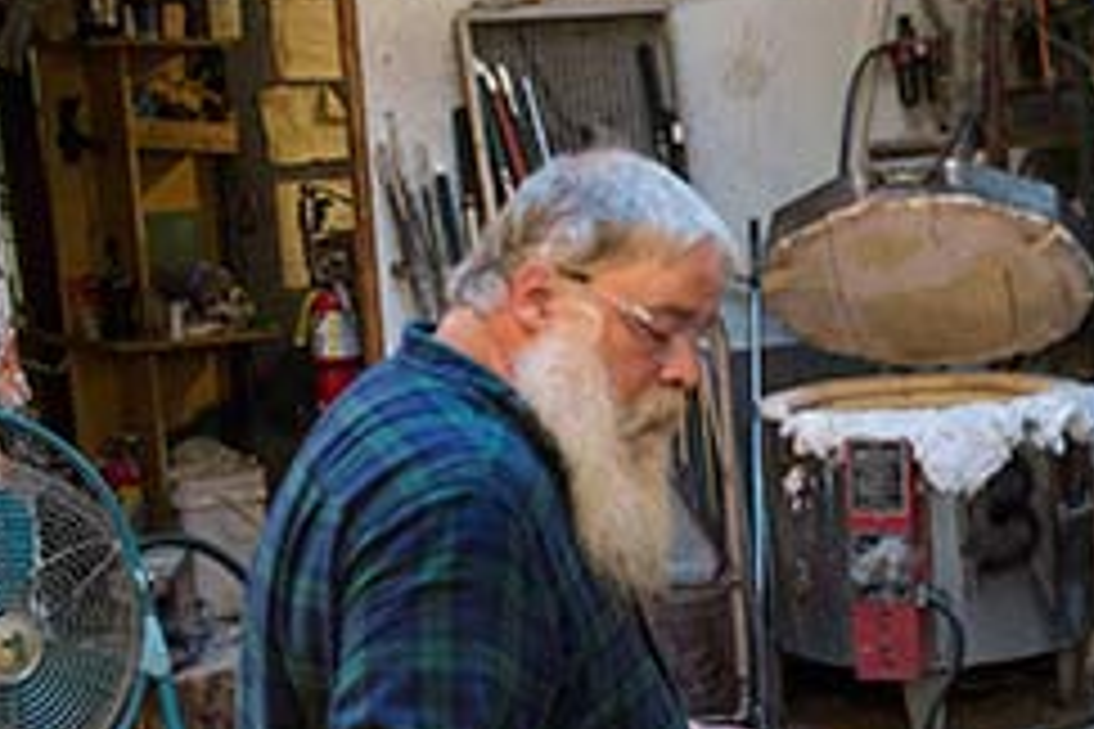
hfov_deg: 24.1
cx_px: 1058
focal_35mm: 81
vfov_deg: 16.6
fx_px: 2461
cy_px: 659
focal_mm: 34
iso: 1250
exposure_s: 1/180
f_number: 4
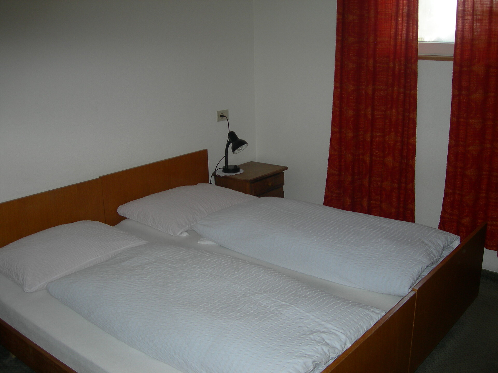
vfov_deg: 37.7
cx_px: 249
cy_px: 186
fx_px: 547
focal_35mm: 38
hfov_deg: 49.0
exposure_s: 1/60.1
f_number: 2.8
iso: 50
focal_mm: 7.8
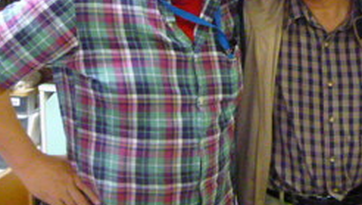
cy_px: -8
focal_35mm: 59
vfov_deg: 19.7
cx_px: 299
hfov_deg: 34.2
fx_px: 567
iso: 1600
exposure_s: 1/40
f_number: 2.8
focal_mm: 5.6
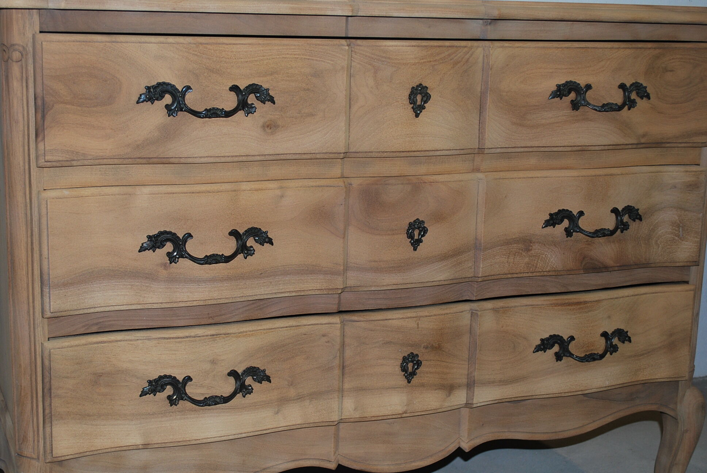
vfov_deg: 25.1
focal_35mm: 54
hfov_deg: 36.8
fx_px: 1062
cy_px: 236
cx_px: 354
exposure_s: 1/60
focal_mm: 36
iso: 200
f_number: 5.3
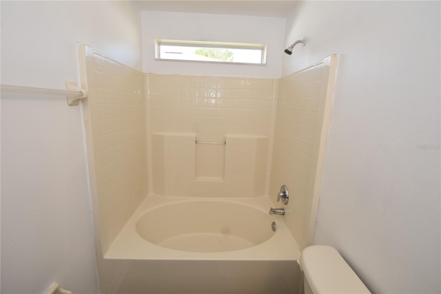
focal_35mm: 15
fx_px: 184
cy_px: 147
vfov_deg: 77.3
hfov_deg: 100.4
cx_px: 220
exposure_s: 1/125
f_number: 5.6
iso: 200
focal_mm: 10
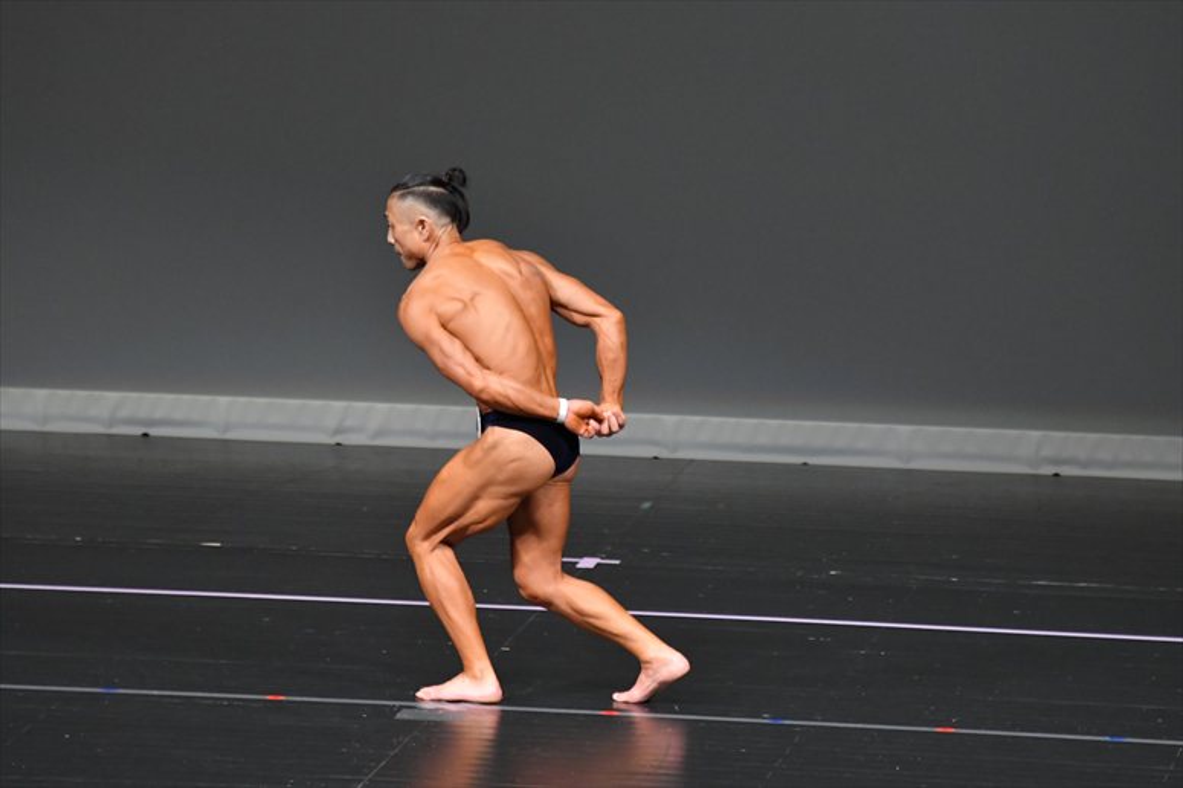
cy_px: 394
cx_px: 592
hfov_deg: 6.0
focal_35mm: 345
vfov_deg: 4.0
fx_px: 11332
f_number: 5.6
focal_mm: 230
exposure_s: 1/400
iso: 4000
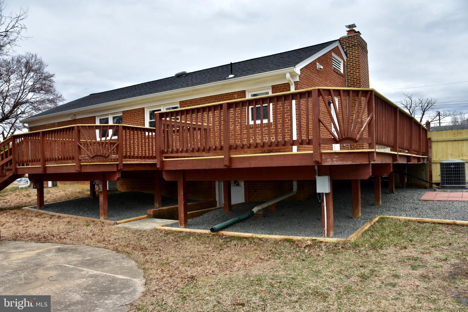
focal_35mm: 27
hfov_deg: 67.4
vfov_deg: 47.9
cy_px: 156
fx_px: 351
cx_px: 234
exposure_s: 1/125
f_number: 5.6
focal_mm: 18
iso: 100
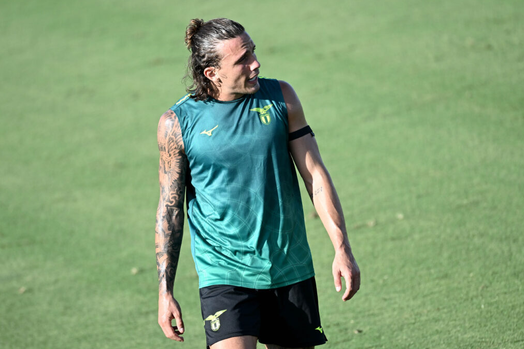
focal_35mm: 608
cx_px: 261
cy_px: 175
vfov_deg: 2.3
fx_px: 8845
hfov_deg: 3.4
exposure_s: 1/2000
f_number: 4
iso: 640
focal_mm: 400
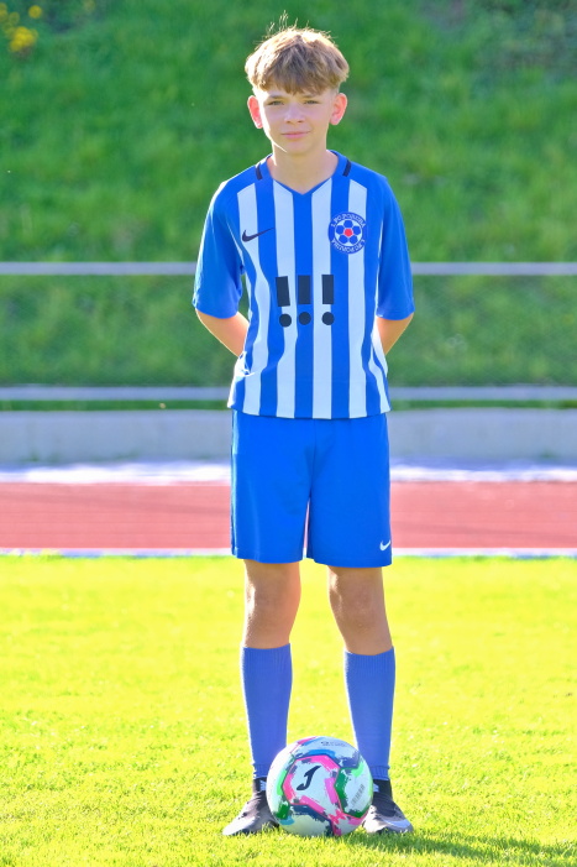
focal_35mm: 153
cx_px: 288
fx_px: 3680
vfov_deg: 13.4
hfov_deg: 9.0
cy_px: 434
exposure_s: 1/600
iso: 320
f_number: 2.8
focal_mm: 102.2
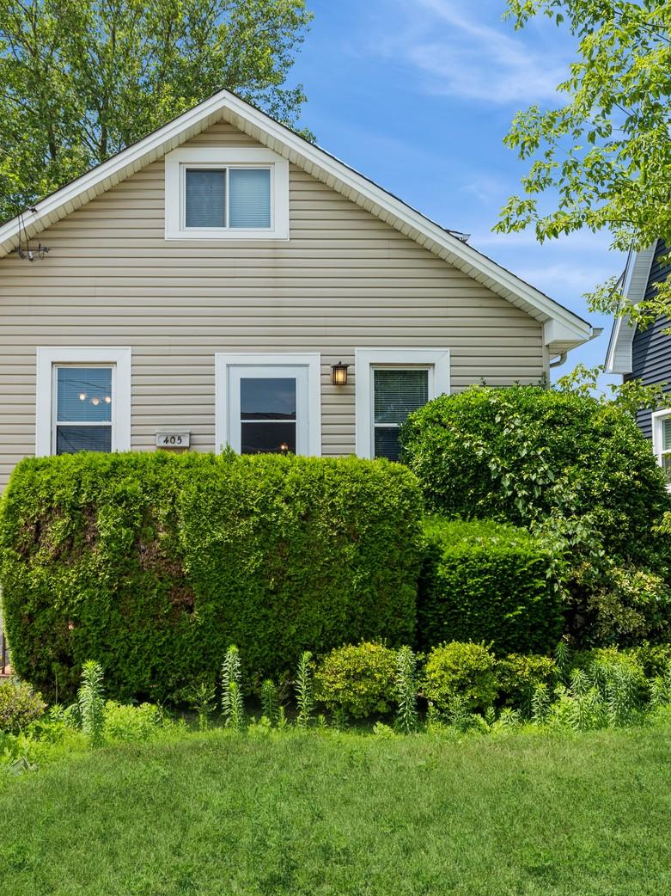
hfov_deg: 43.5
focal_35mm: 32
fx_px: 824
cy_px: 457
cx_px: 213
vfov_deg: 57.0
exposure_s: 1/60
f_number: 11
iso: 100
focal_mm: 21.6
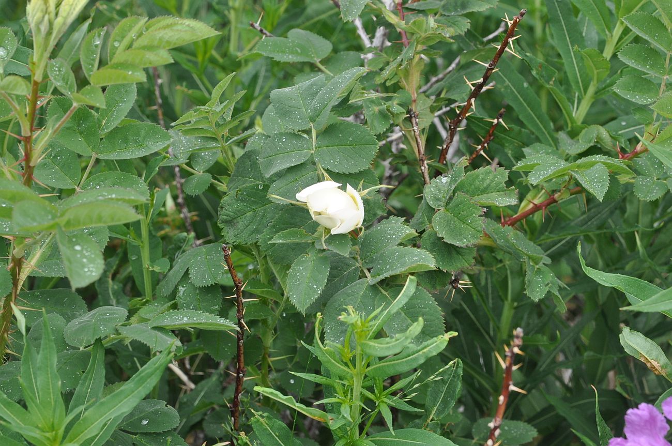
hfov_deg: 18.2
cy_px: 223
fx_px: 2097
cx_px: 336
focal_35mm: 112
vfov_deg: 12.1
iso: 400
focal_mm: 75
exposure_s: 1/125
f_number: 11
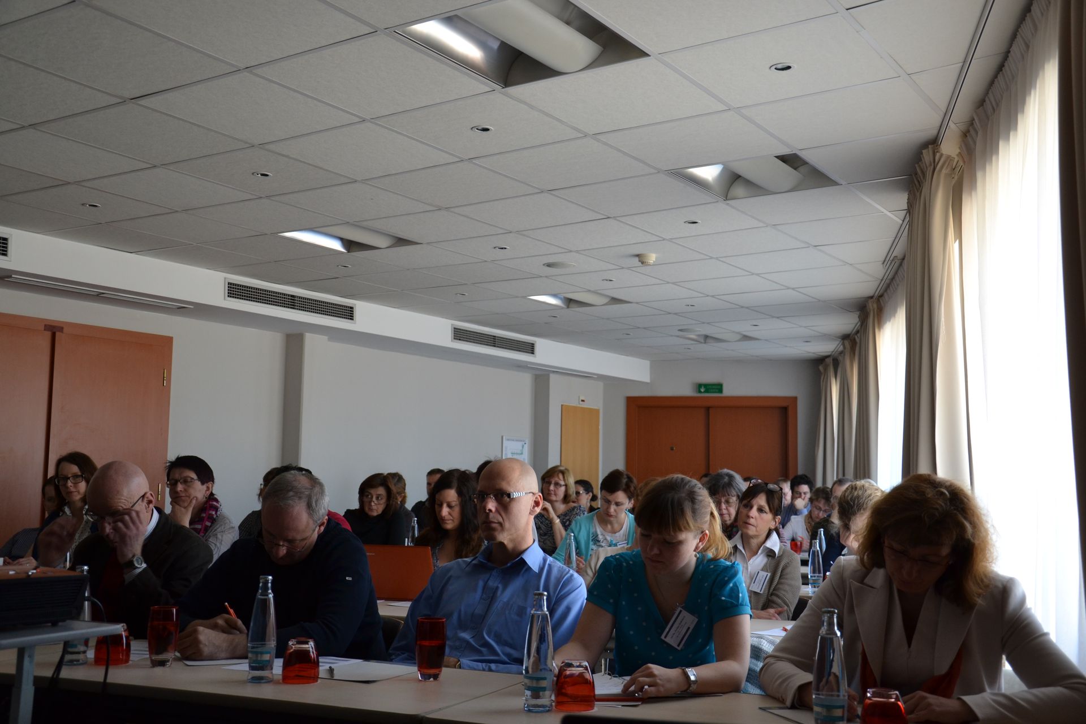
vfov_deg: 35.5
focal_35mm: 38
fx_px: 1131
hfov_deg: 51.3
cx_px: 543
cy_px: 362
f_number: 4
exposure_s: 1/60
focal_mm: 25
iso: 400
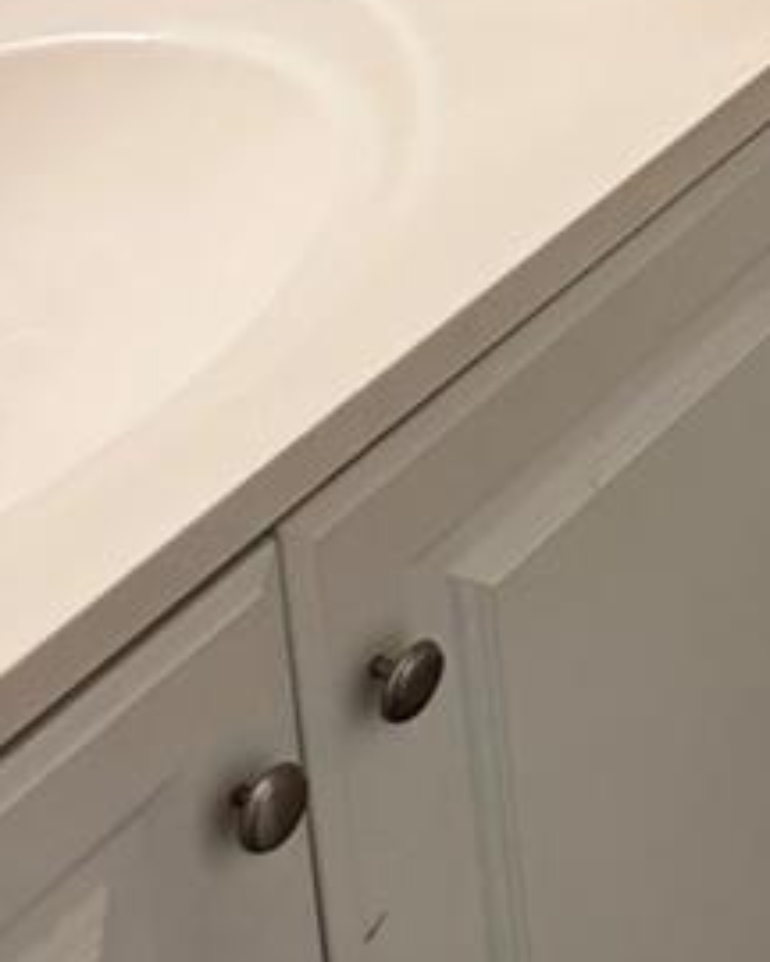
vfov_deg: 16.0
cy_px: -709
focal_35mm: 104
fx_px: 2963
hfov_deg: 12.9
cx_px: 1536
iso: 200
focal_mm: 6.76
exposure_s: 1/120
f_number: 1.78
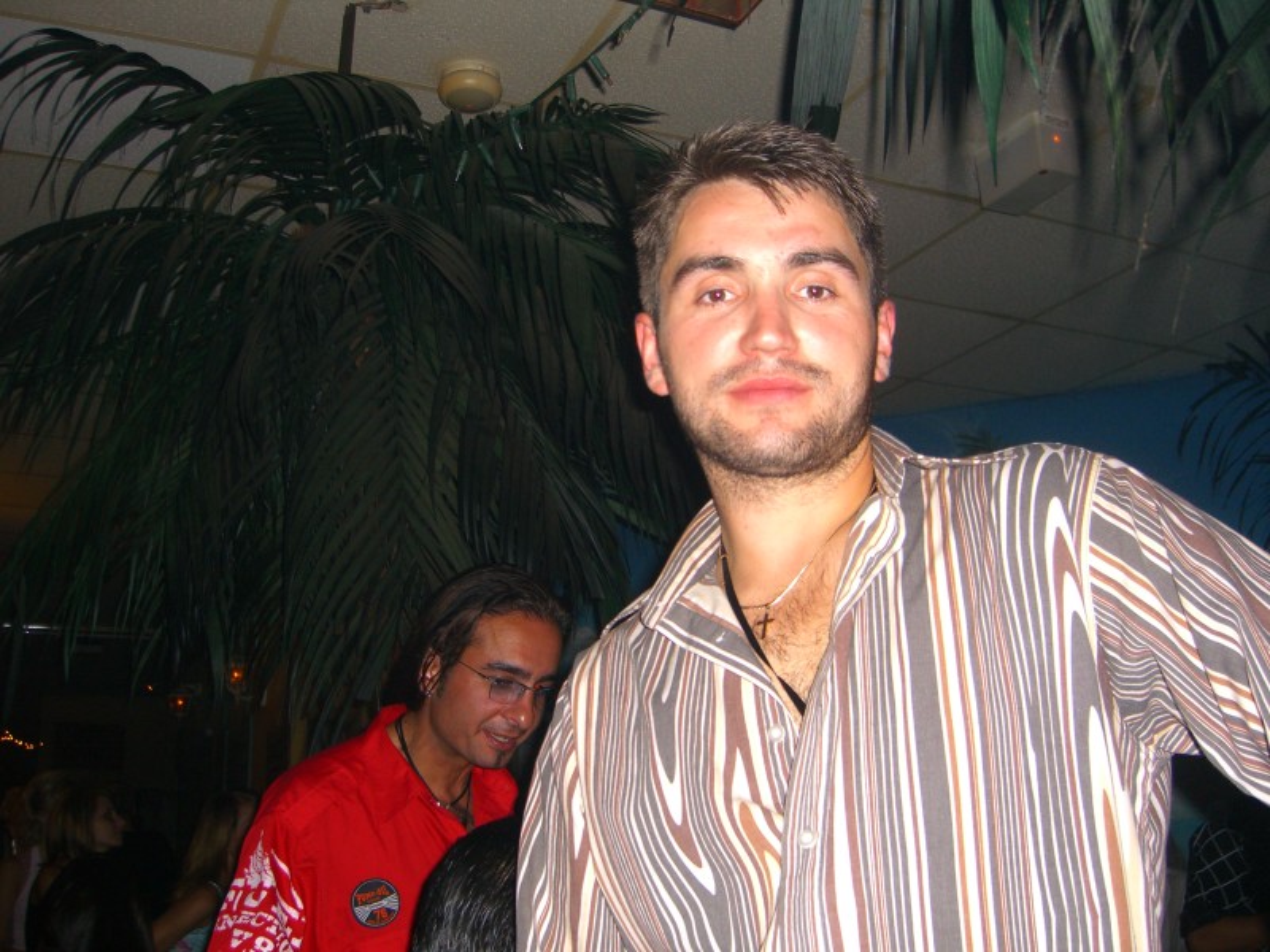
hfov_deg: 49.0
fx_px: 1394
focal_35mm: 38
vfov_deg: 37.7
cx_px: 635
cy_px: 476
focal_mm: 7.9
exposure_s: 1/60
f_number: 2.8
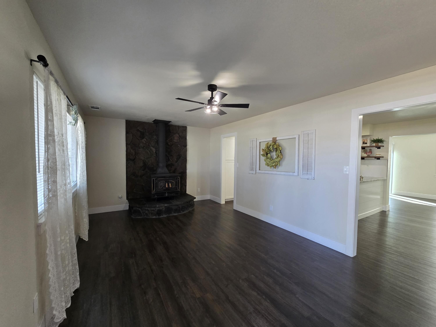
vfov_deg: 89.9
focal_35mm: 13
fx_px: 164
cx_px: 218
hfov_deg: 106.2
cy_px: 164
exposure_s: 1/60.2
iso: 200
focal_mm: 2.2
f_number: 2.2
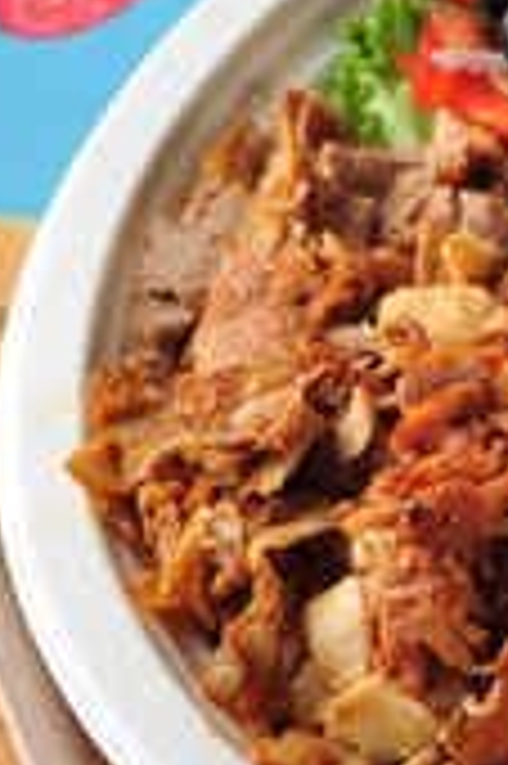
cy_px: 58
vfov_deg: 9.6
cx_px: 647
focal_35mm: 213
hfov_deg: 6.4
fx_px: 4517
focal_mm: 50
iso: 250
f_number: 6.3
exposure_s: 1/80
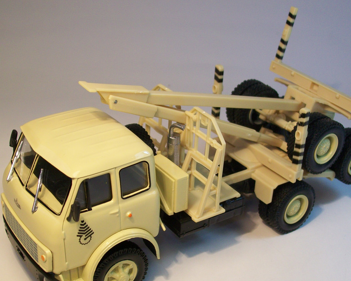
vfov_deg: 27.6
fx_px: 571
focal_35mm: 55
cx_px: 189
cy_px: 160
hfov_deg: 34.1
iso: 64
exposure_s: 1/100
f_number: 3
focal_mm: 7.6
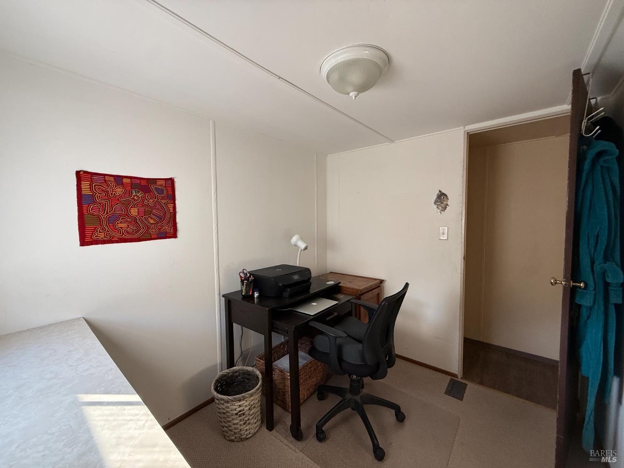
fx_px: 252
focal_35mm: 14
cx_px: 312
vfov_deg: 85.7
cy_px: 234
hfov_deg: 102.1
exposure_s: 1/99
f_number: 2.2
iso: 250
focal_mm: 2.22
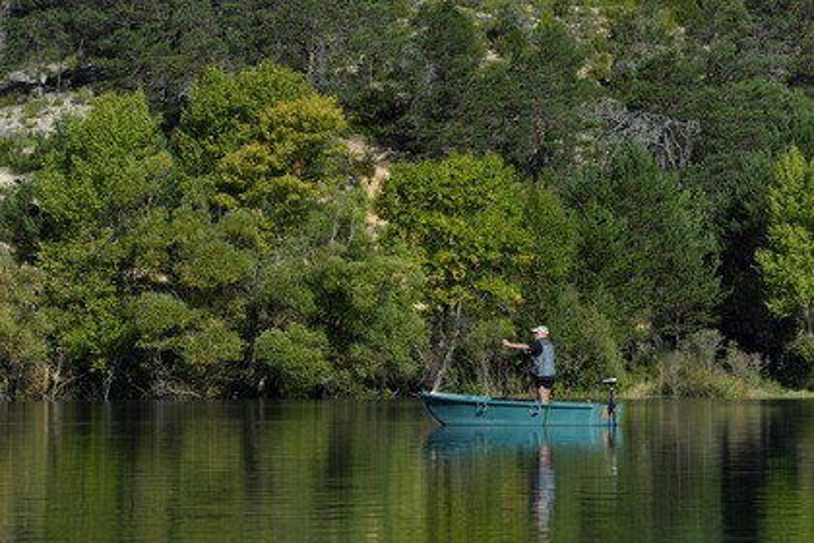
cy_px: 272
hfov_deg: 10.3
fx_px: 4522
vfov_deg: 6.9
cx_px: 407
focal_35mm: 200
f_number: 11
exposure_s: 1/250
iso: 200
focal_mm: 200
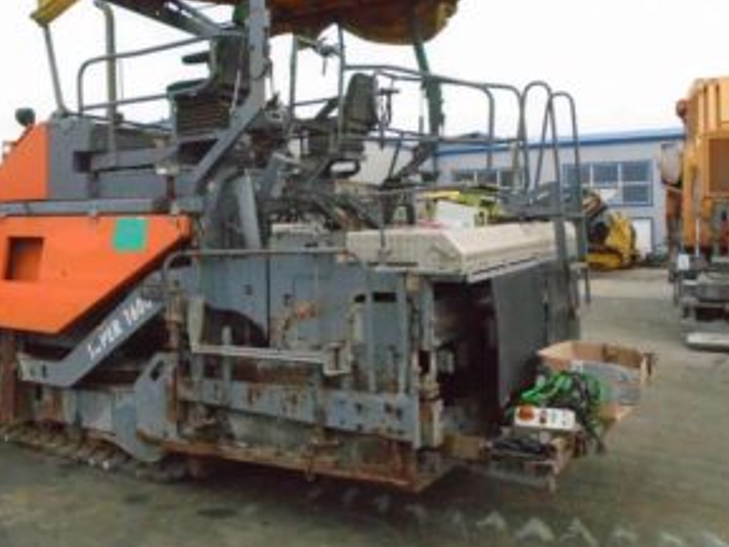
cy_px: 194
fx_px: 758
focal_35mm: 36
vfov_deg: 39.3
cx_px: 237
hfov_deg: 50.3
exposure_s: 1/250
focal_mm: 4.6
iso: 1000
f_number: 3.2
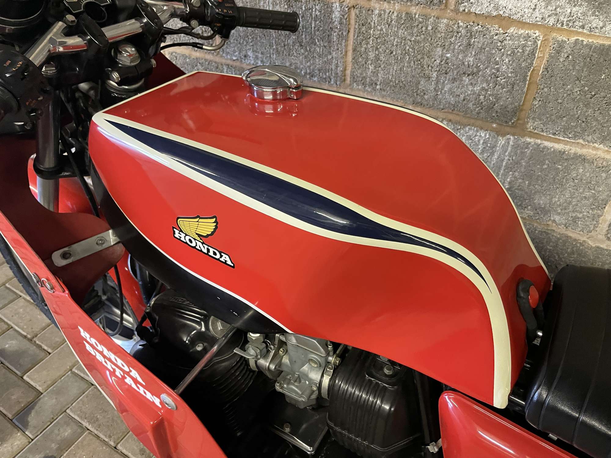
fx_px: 459
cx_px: 306
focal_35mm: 26
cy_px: 229
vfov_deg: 53.1
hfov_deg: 67.3
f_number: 1.6
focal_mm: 4.2
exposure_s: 1/33
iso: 500
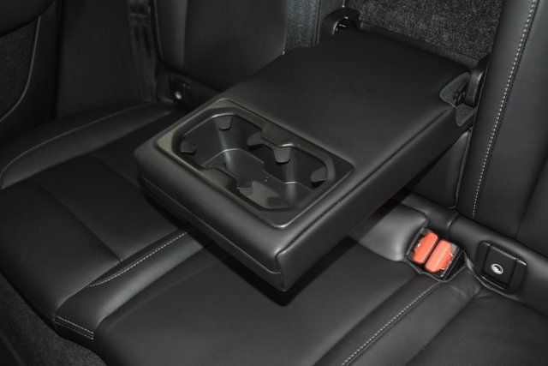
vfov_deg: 33.0
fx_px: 617
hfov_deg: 47.9
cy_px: 183
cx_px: 274
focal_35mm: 40
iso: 3200
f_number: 3.8
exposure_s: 1/25
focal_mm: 27
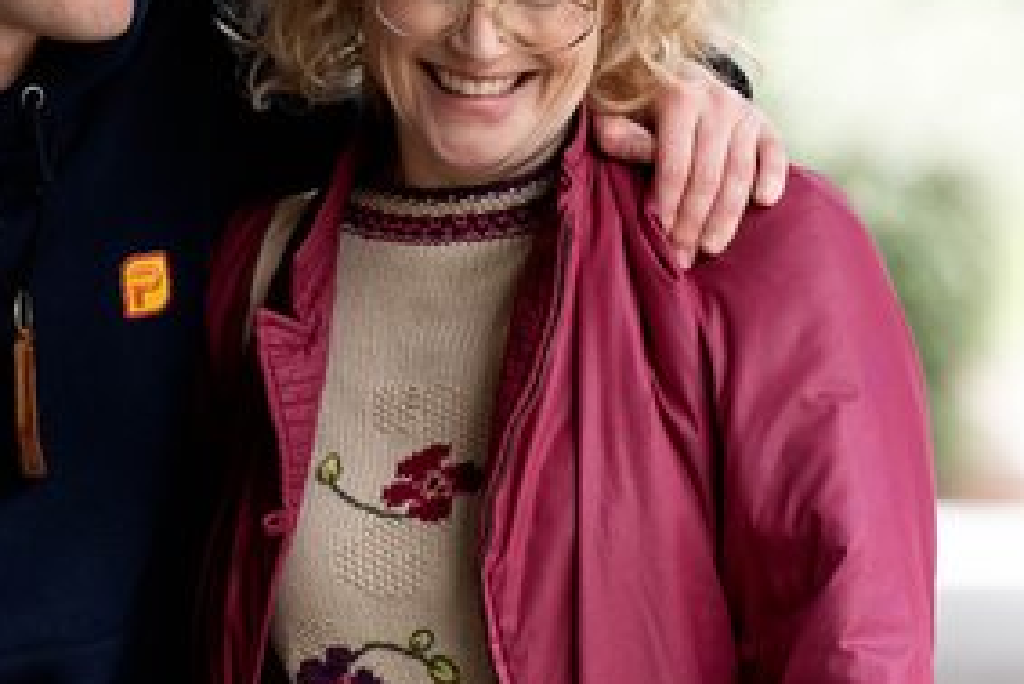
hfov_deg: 5.1
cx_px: 54
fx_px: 11412
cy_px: 376
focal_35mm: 401
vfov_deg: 3.4
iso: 500
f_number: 3.5
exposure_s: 1/640
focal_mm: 140
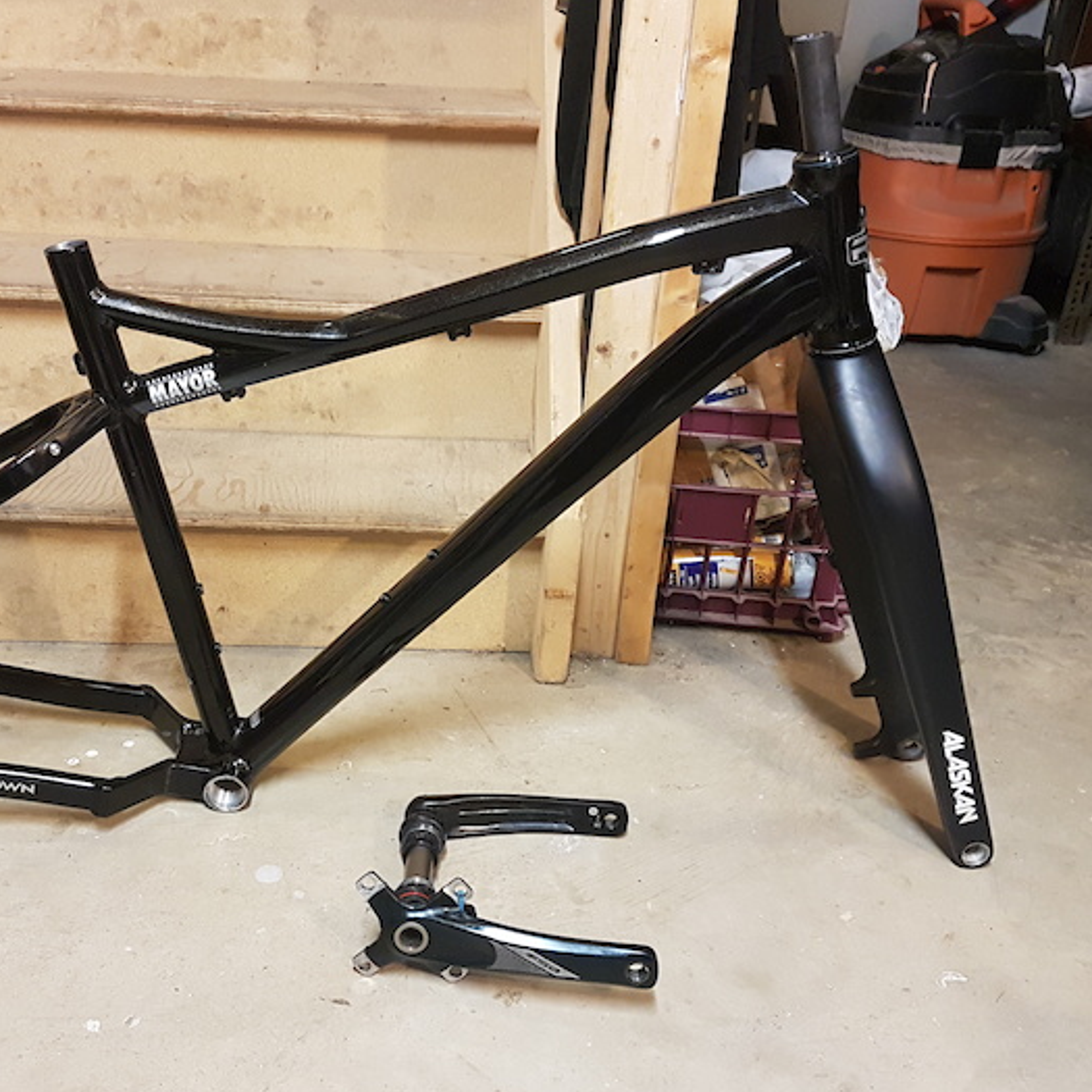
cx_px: 426
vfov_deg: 47.2
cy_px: 557
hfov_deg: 46.9
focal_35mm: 35
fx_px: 1249
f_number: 1.7
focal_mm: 4.2
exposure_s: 1/17
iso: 200
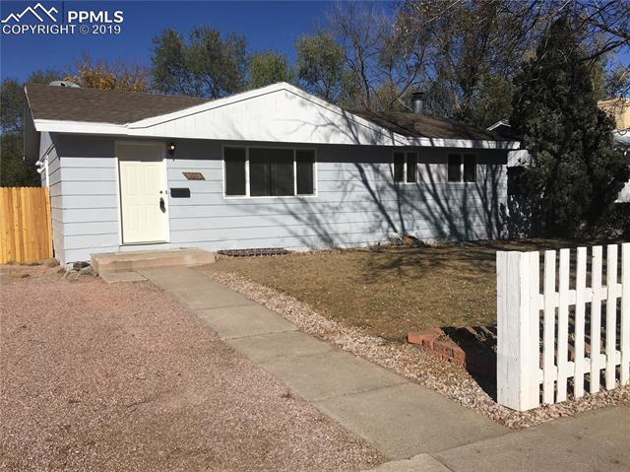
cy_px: 236
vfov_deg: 48.2
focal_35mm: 29
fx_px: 527
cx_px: 315
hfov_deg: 61.7
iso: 25
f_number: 2.2
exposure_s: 1/4525
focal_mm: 4.15
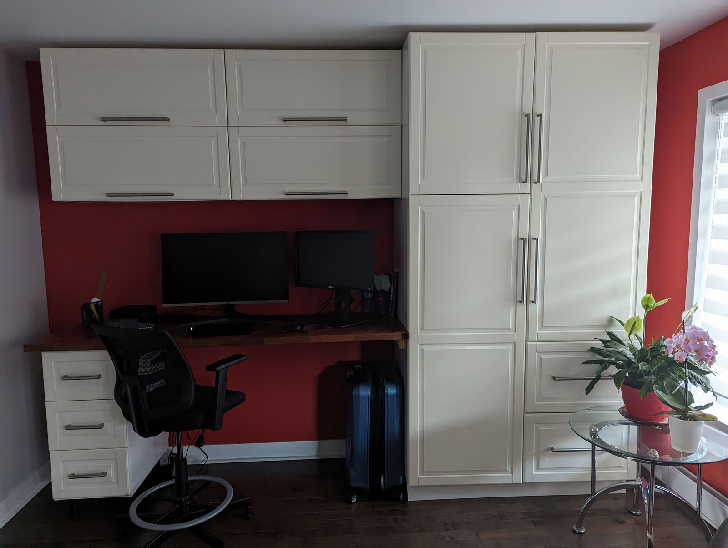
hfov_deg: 71.5
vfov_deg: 56.9
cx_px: 364
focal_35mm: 24
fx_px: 505
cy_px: 274
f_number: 1.85
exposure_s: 1/23.8
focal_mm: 6.81
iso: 619
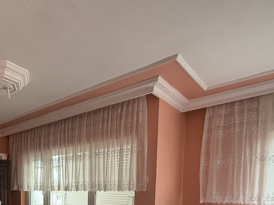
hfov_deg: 55.4
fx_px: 237
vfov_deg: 40.6
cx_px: 52
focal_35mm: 30
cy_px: 207
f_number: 2.2
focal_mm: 2.22
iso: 200
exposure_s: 1/99
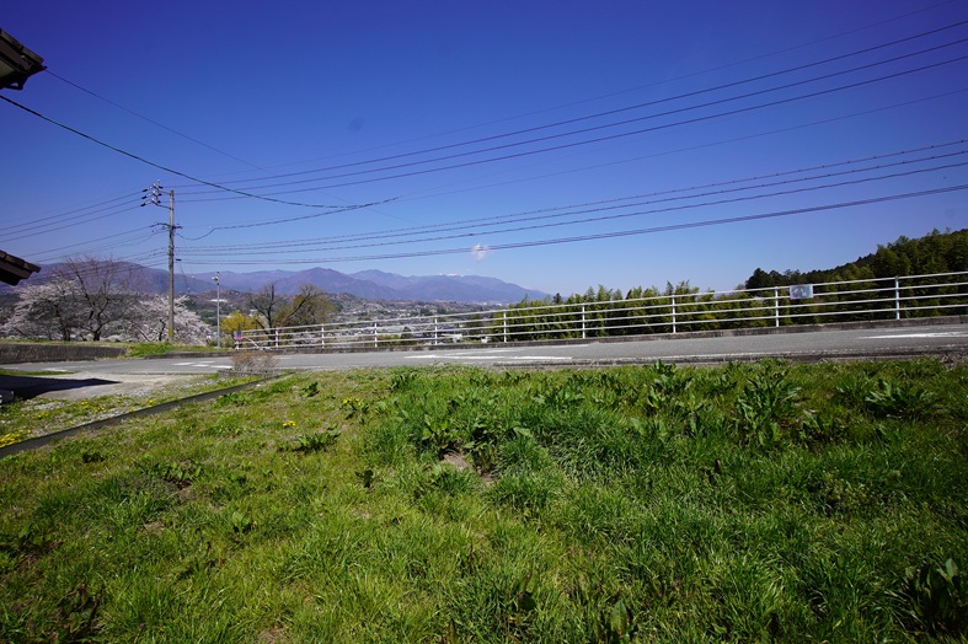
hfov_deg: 100.4
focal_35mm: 15
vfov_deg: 77.3
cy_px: 322
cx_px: 484
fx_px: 403
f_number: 10
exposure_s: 1/200
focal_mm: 10
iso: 100
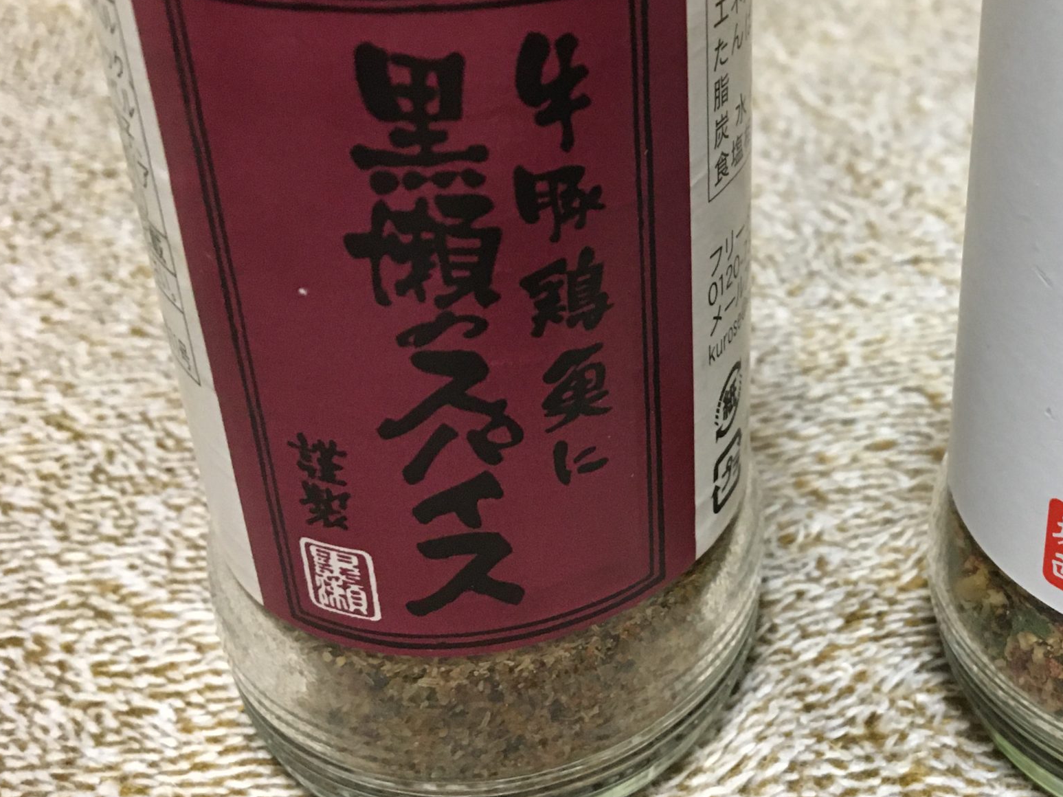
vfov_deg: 30.0
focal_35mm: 48
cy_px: 246
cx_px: 860
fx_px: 1474
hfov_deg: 38.1
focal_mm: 4.15
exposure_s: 1/15
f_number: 2.2
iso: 200
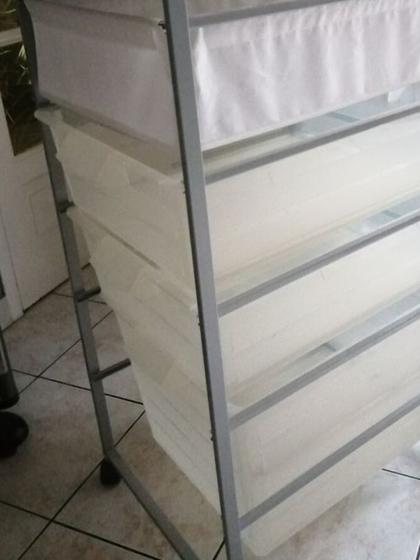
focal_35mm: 39
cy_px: 163
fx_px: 631
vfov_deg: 46.7
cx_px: 289
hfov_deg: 36.3
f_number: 1.8
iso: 1250
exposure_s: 1/12.5
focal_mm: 3.46
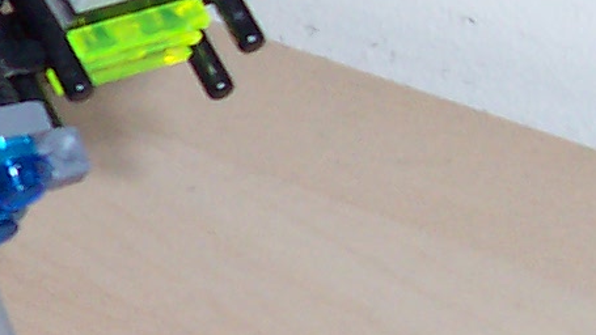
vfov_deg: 6.7
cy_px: 145
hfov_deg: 11.4
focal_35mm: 180
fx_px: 2845
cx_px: -350
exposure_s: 1/60
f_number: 2.8
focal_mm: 5.6
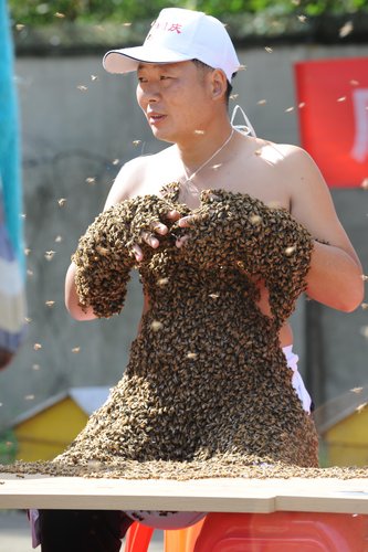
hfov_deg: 8.1
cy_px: 276
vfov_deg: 12.1
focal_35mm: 170
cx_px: 184
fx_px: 2608
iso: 200
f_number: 6.3
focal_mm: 170
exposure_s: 1/160
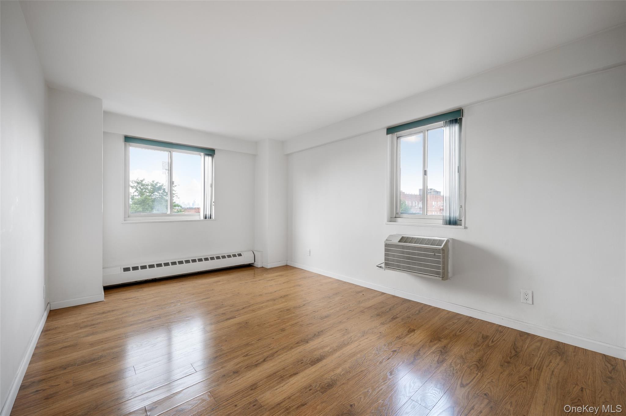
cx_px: 313
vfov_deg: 77.2
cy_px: 208
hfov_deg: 100.4
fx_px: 261
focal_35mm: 15
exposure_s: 1/2
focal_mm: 15
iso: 100
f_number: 11
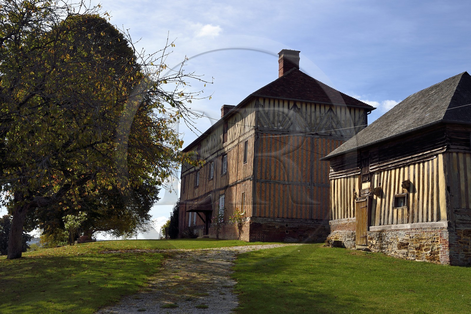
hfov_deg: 43.6
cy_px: 157
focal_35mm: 45
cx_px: 236
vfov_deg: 29.9
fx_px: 589
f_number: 14
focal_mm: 45
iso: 200
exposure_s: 1/250
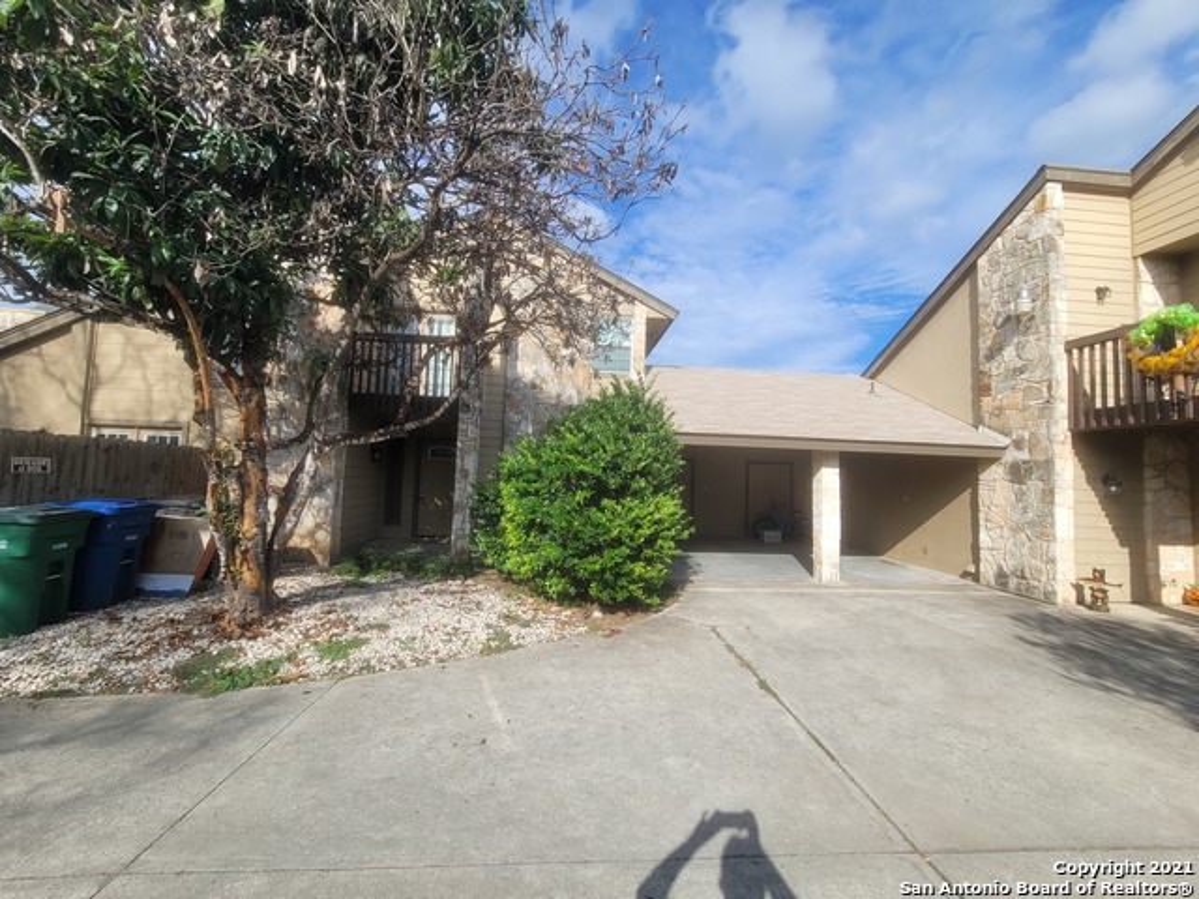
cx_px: 600
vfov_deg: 89.9
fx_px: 450
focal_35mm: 13
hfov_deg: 106.2
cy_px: 450
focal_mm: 2.2
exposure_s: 1/1804
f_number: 2.2
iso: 50
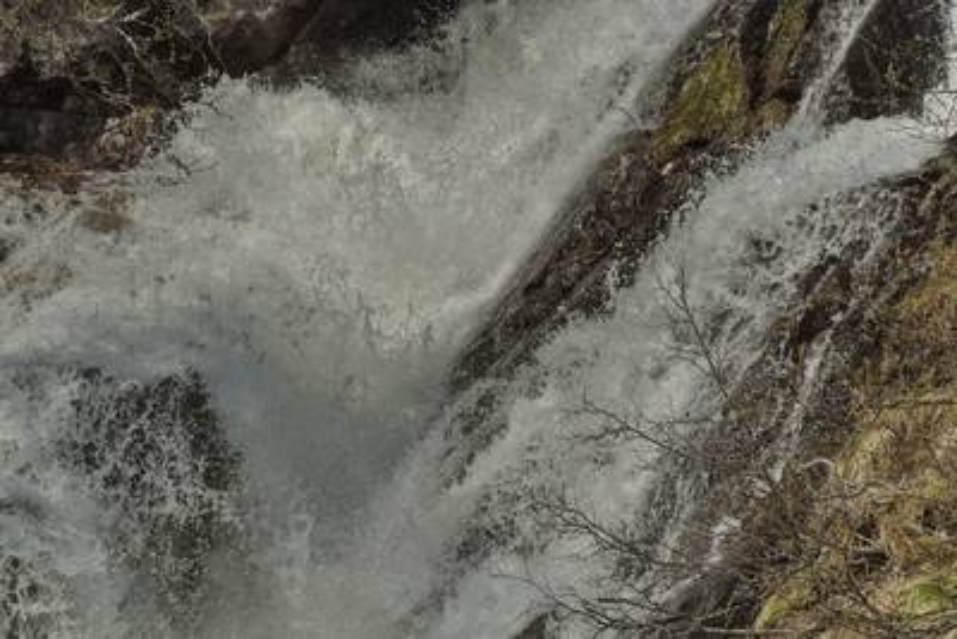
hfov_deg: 17.1
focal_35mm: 120
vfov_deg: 11.4
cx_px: 478
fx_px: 3191
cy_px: 320
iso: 100
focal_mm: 120
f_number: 10
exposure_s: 1/640
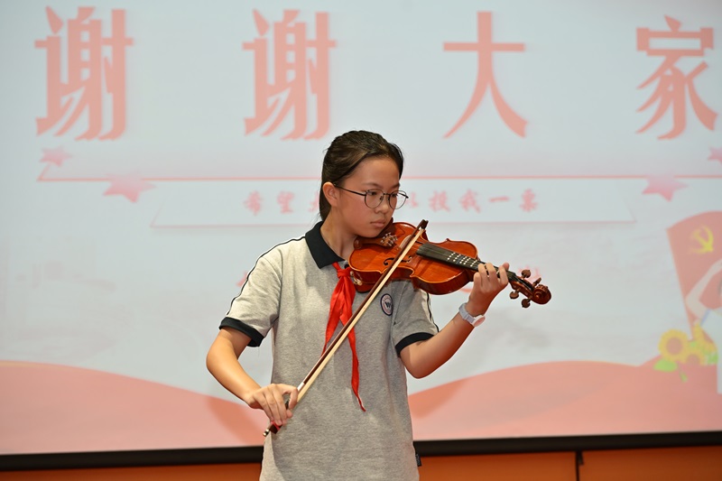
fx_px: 1484
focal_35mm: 74
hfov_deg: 27.3
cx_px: 361
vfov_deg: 18.4
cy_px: 240
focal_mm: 74
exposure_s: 1/250
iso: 1400
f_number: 4
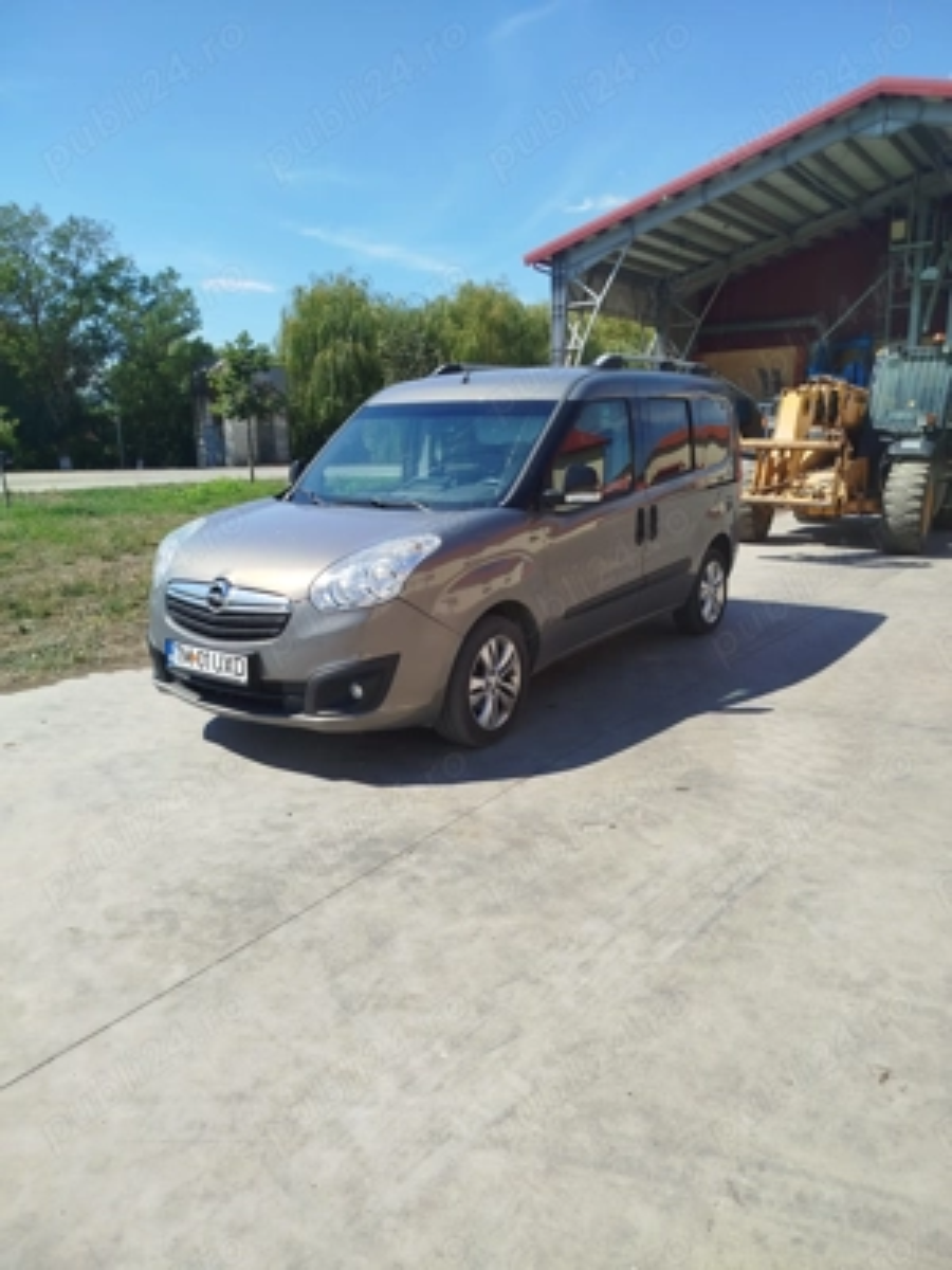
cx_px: 476
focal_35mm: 24
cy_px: 635
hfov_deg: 56.8
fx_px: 880
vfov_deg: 71.6
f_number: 1.7
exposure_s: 1/768
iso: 50
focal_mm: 5.31
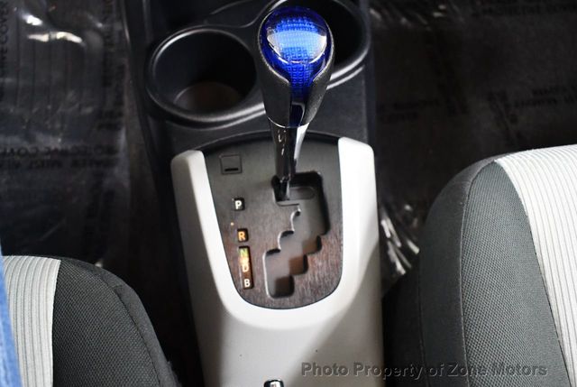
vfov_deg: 37.0
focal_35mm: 36
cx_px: 288
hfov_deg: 53.1
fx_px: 578
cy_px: 194
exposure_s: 1/60
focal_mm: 18
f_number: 3.5
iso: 4000
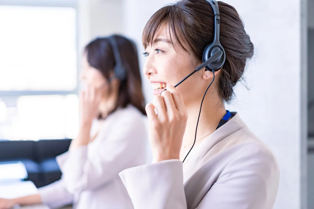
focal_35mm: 55
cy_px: 104
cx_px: 157
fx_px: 480
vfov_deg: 24.6
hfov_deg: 36.3
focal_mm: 55
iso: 160
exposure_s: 1/250
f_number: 1.8
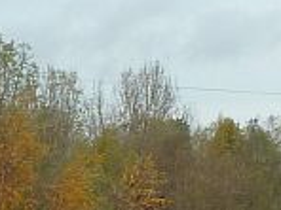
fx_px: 5853
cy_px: 405
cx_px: 296
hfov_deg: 2.7
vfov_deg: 2.1
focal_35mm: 721
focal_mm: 17
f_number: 4.3
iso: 80
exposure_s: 1/125
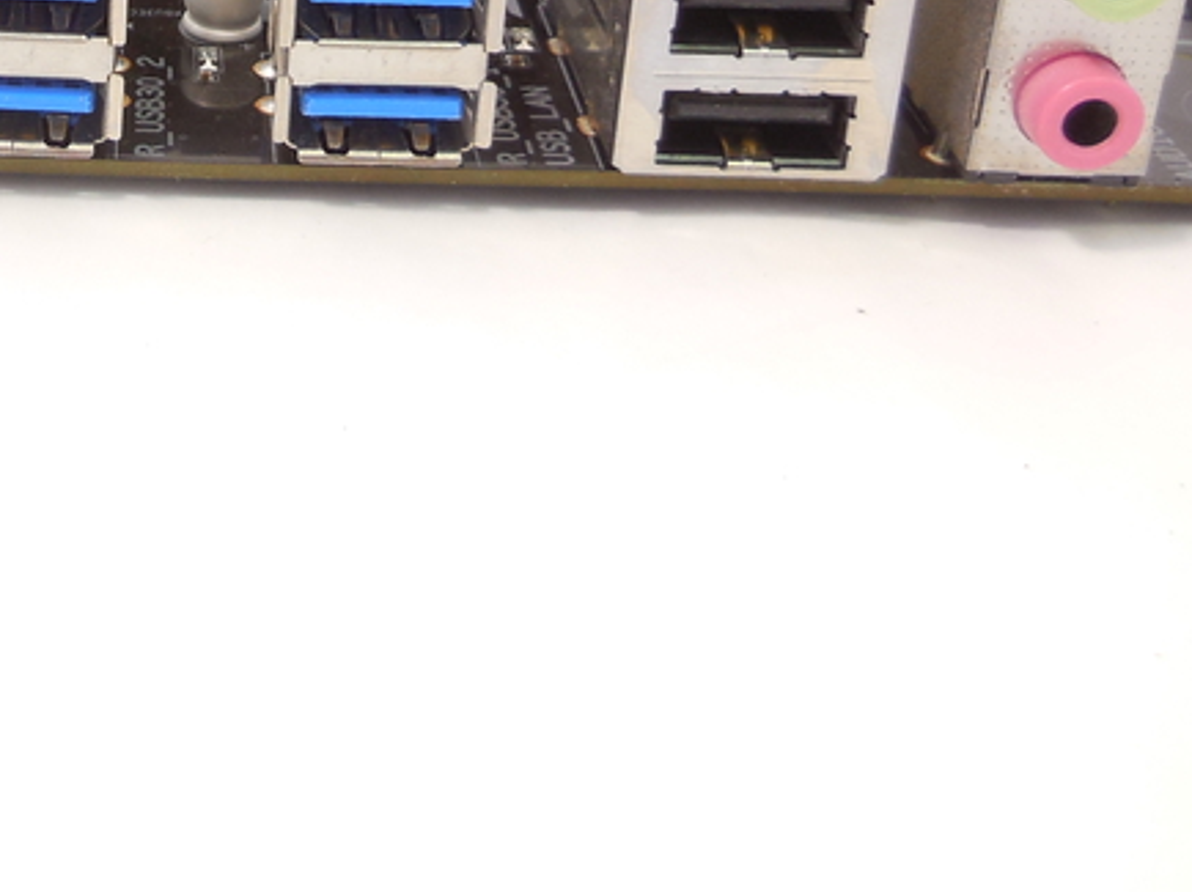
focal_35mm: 59
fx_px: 2031
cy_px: -134
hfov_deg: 31.1
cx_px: 96
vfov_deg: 23.0
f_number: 3.1
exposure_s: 1/40
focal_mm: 4.5
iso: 125
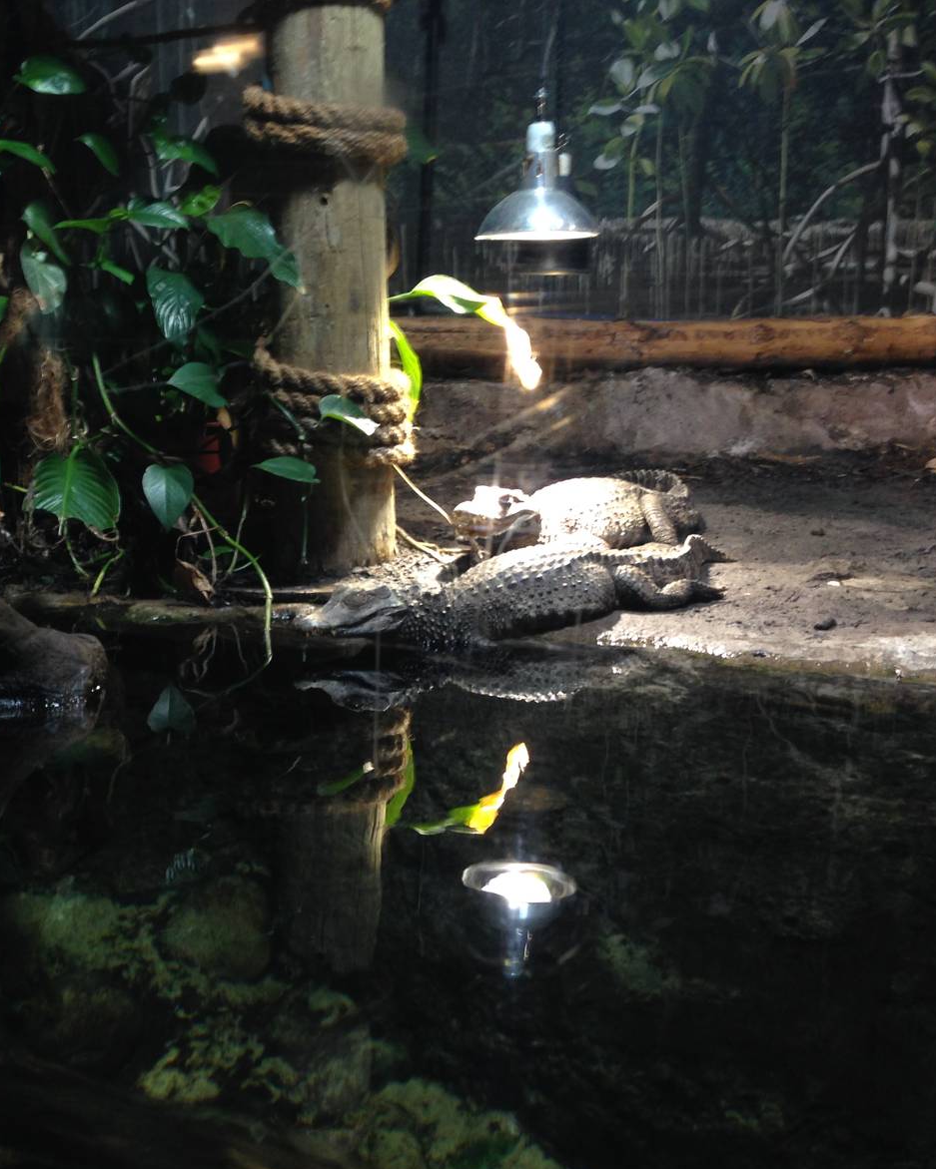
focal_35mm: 44
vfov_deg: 42.0
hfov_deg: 33.8
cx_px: 311
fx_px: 1523
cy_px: 598
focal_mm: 4.12
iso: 80
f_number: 2.4
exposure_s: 1/20
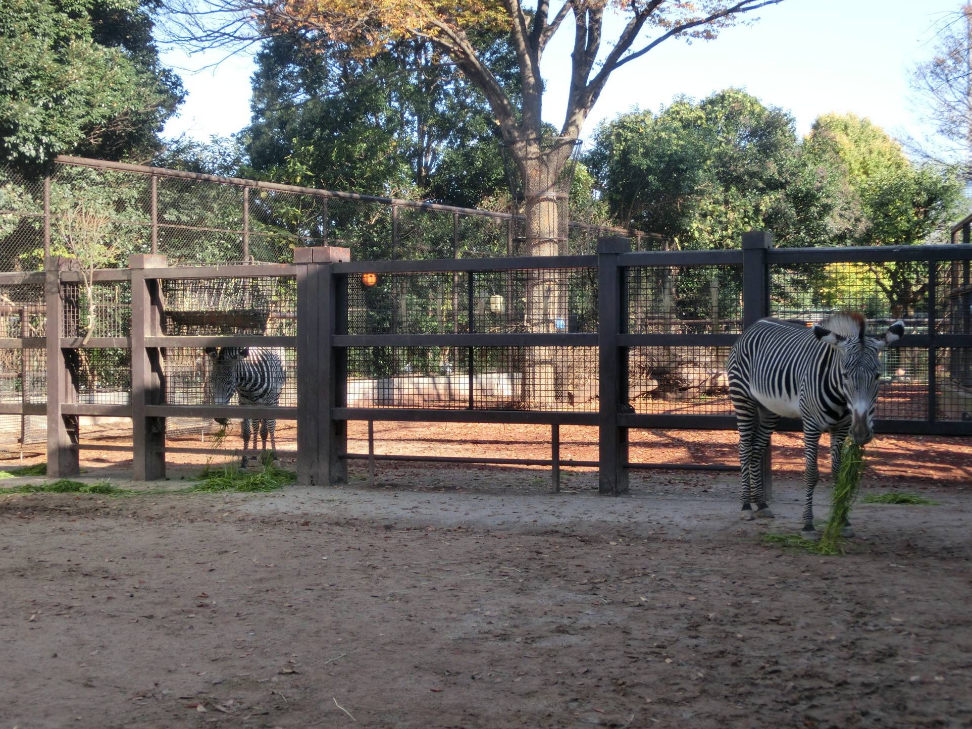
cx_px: 462
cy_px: 342
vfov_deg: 29.1
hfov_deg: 38.2
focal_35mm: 50
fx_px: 1404
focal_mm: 8.3
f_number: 4.2
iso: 80
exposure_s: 1/160
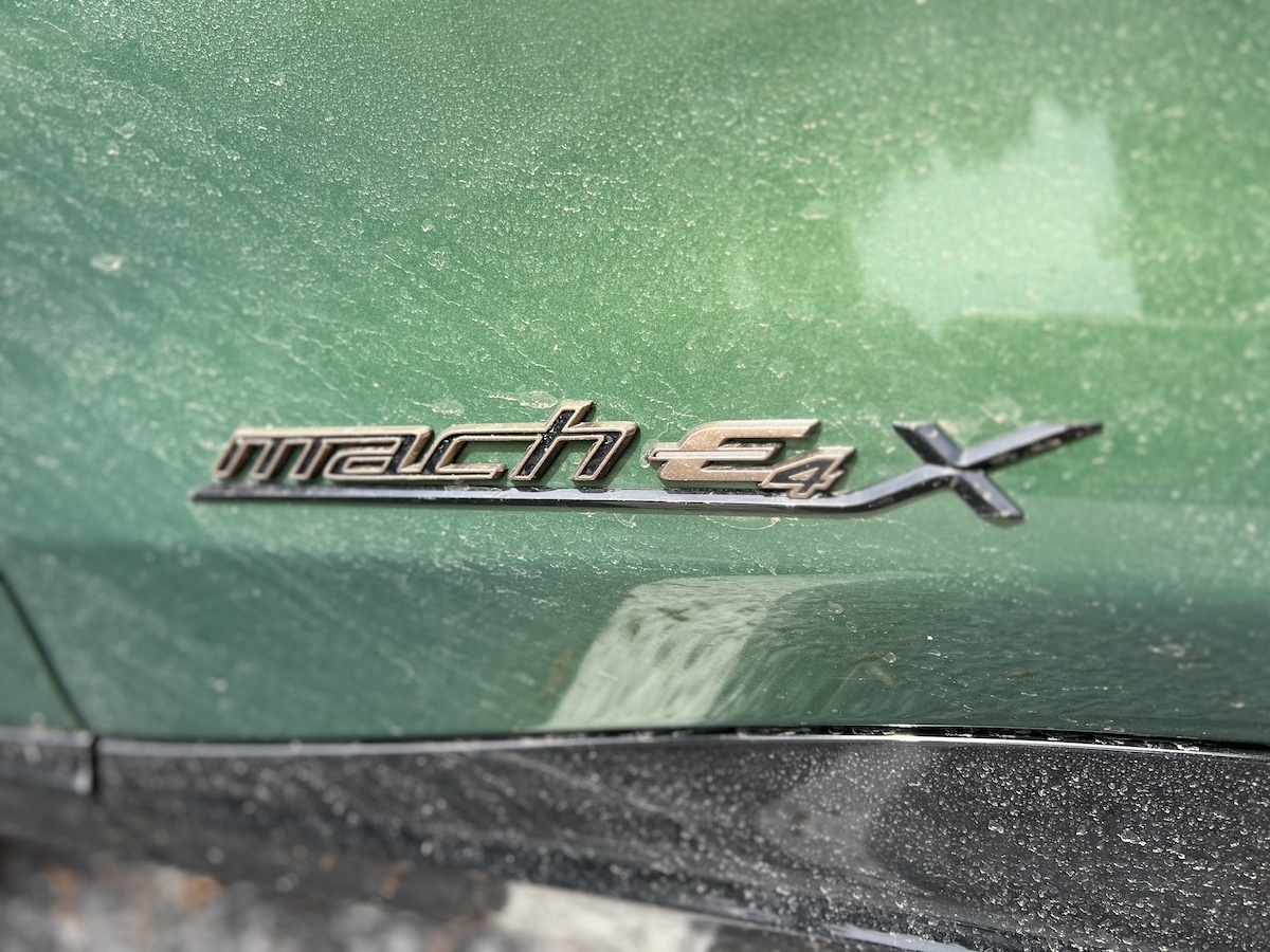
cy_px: 476
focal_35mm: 26
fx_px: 954
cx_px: 635
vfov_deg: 53.1
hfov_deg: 67.3
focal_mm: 5.7
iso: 50
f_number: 1.5
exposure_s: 1/597
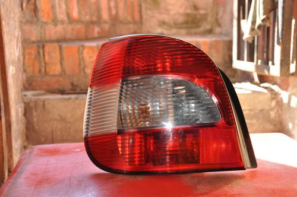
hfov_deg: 38.9
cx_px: 148
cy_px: 98
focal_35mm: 51
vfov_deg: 26.4
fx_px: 420
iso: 560
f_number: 4.2
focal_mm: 34
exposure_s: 1/125
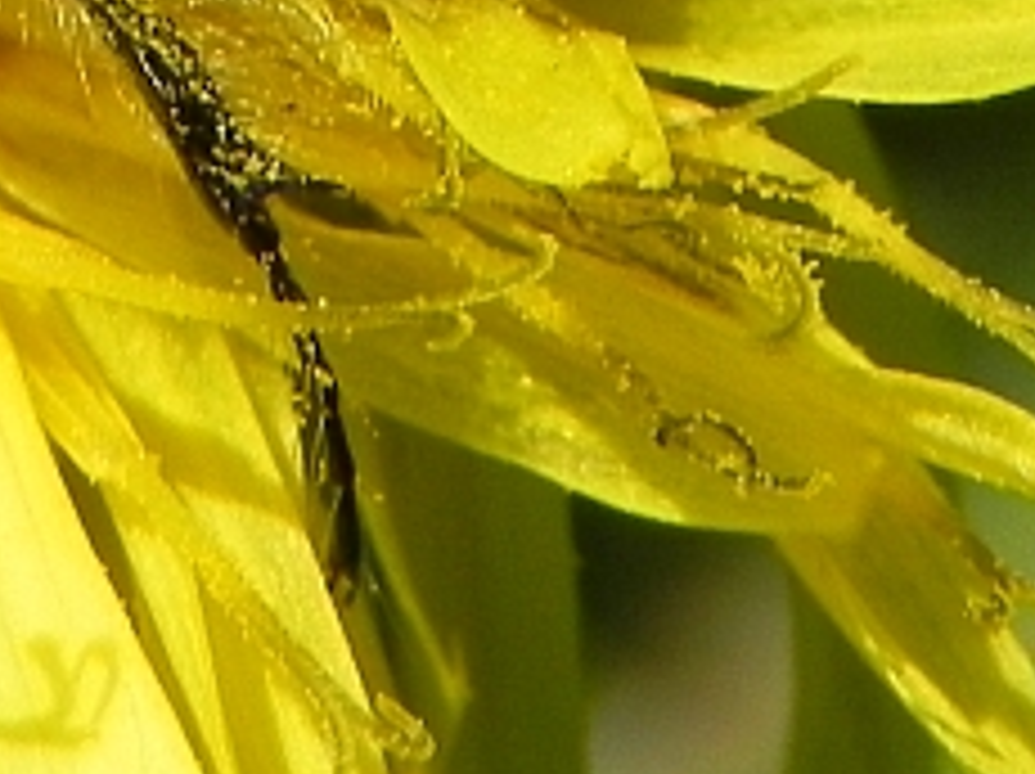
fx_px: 13978
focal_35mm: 468
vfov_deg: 3.2
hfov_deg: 4.2
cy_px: -670
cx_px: -76
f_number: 7.1
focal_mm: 18.8
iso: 160
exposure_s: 1/564
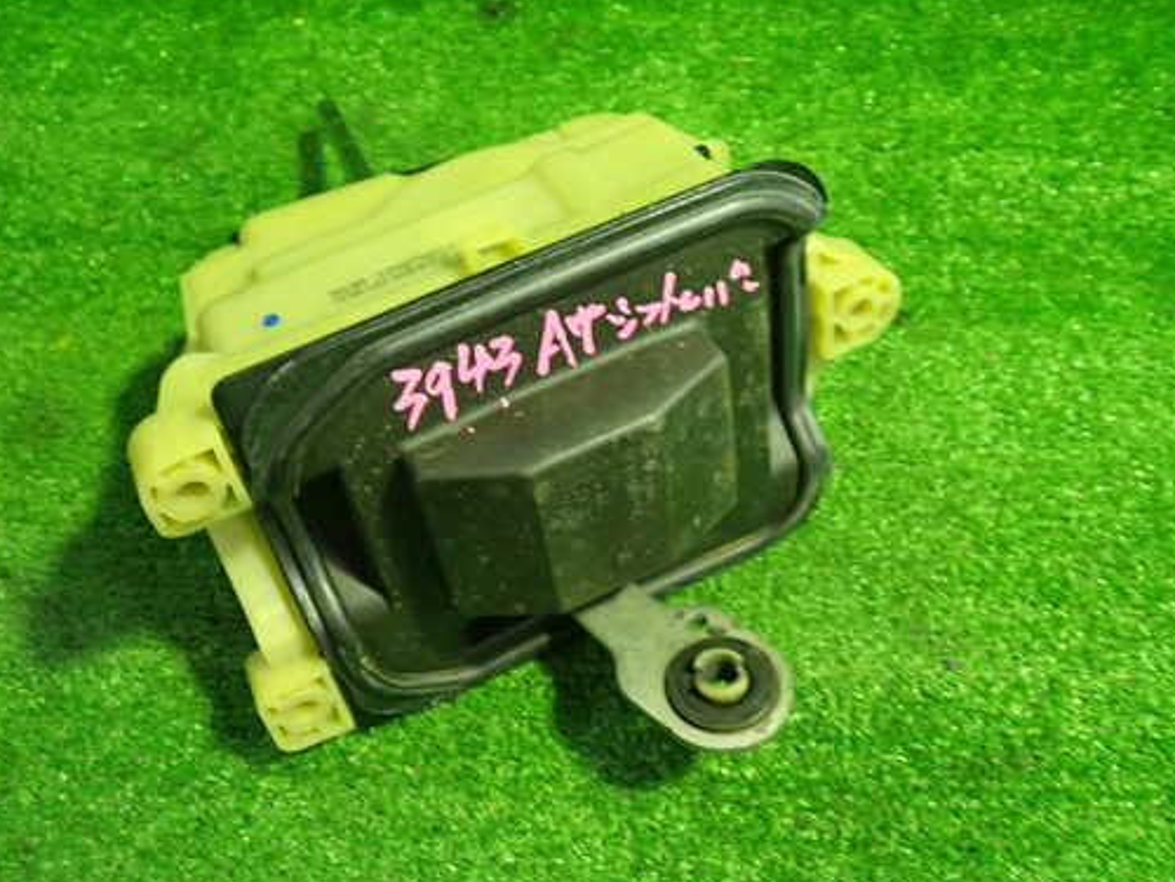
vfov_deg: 39.7
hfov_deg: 51.3
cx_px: 524
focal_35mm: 36
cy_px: 428
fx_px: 1222
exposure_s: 1/30
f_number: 2.3
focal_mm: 5.4
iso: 320
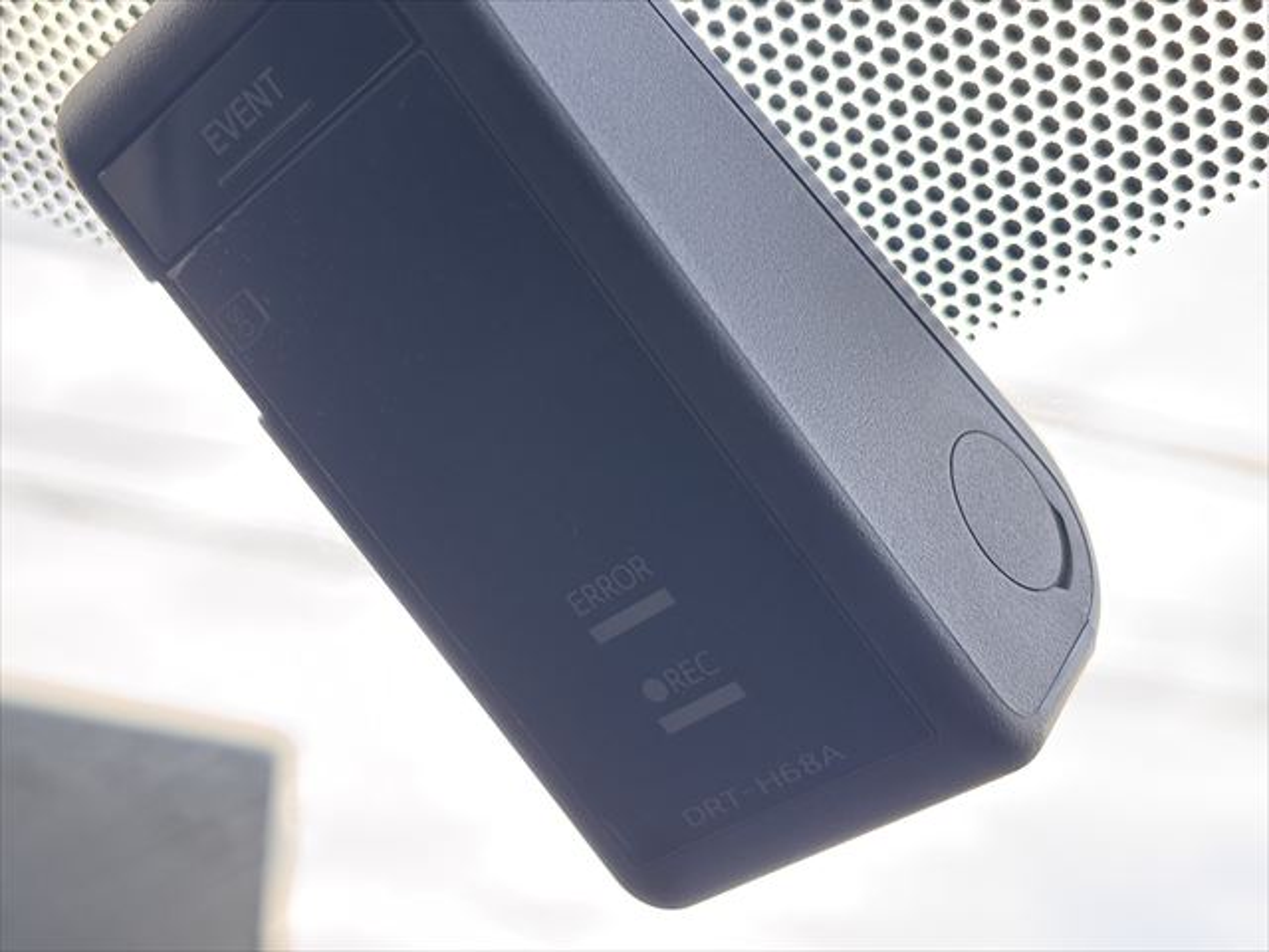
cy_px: 476
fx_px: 1906
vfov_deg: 28.0
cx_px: 634
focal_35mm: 52
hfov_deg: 36.8
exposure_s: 1/60
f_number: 1.6
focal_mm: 5.96
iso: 160
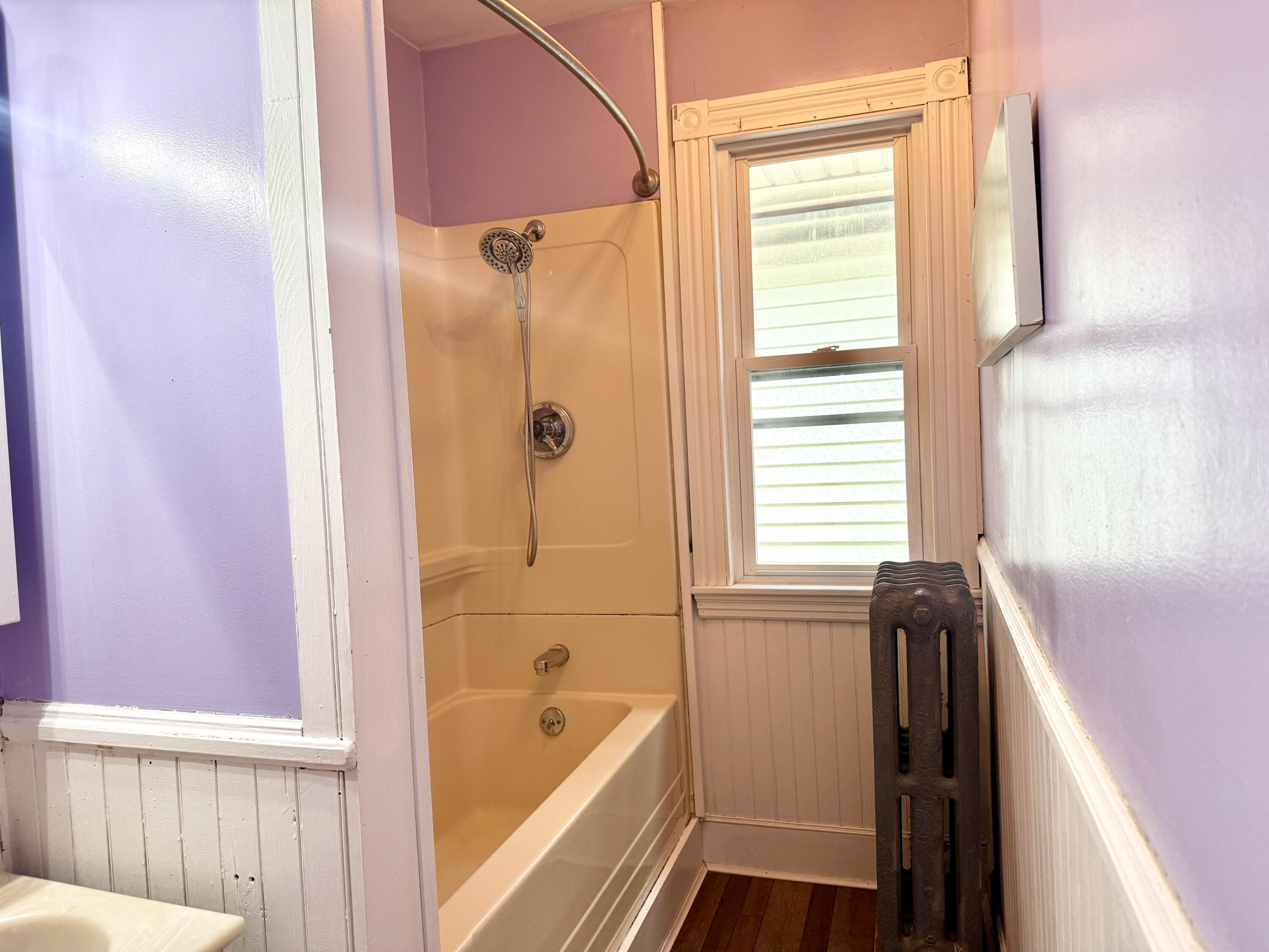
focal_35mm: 24
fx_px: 880
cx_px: 634
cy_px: 476
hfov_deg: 71.6
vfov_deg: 56.8
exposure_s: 1/120
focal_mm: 6.76
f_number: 1.78
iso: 125
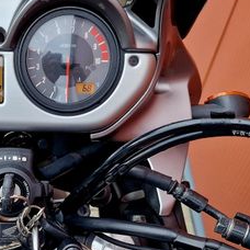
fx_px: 466
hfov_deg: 28.9
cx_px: 29
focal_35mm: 57
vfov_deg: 29.5
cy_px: 193
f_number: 1.8
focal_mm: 6.4
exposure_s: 1/100
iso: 200
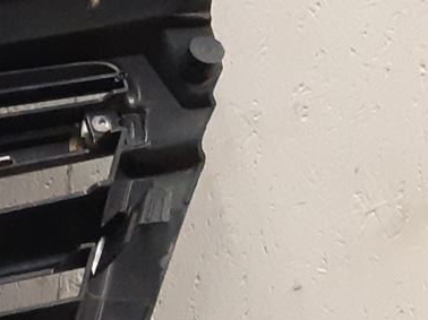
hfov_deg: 10.9
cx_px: -729
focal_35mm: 141
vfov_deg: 10.4
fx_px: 1742
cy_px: 344
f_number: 1.7
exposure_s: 1/50
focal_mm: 3.93
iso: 250
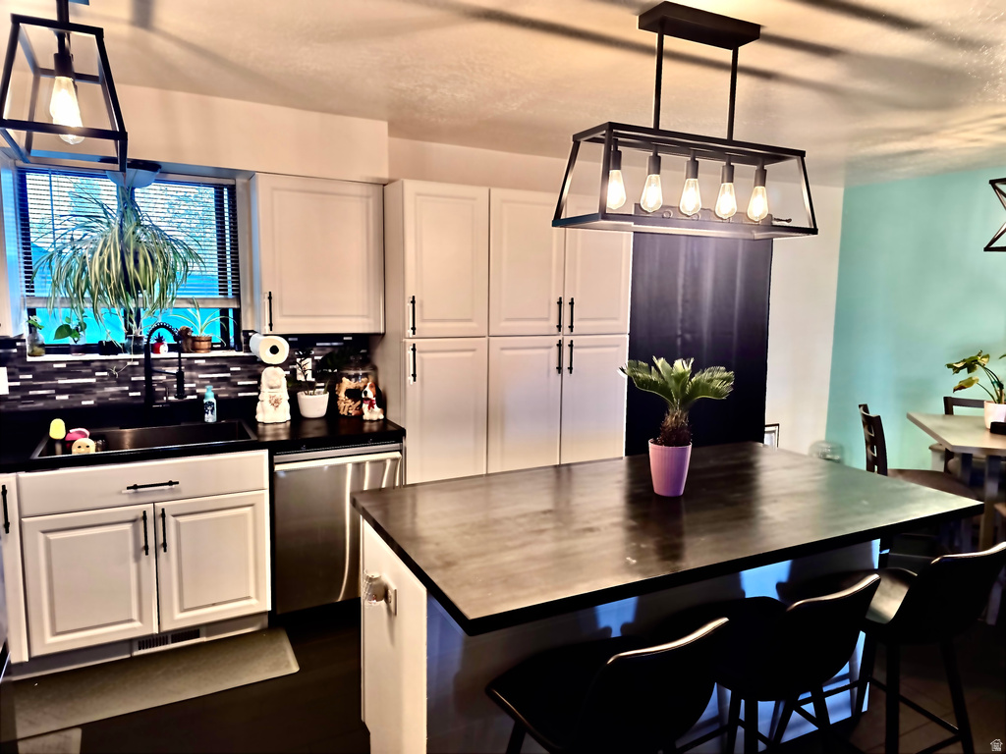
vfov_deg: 58.9
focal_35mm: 23
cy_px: 377
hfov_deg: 73.9
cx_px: 503
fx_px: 668
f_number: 1.7
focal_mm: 6.3
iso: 125
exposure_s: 1/120
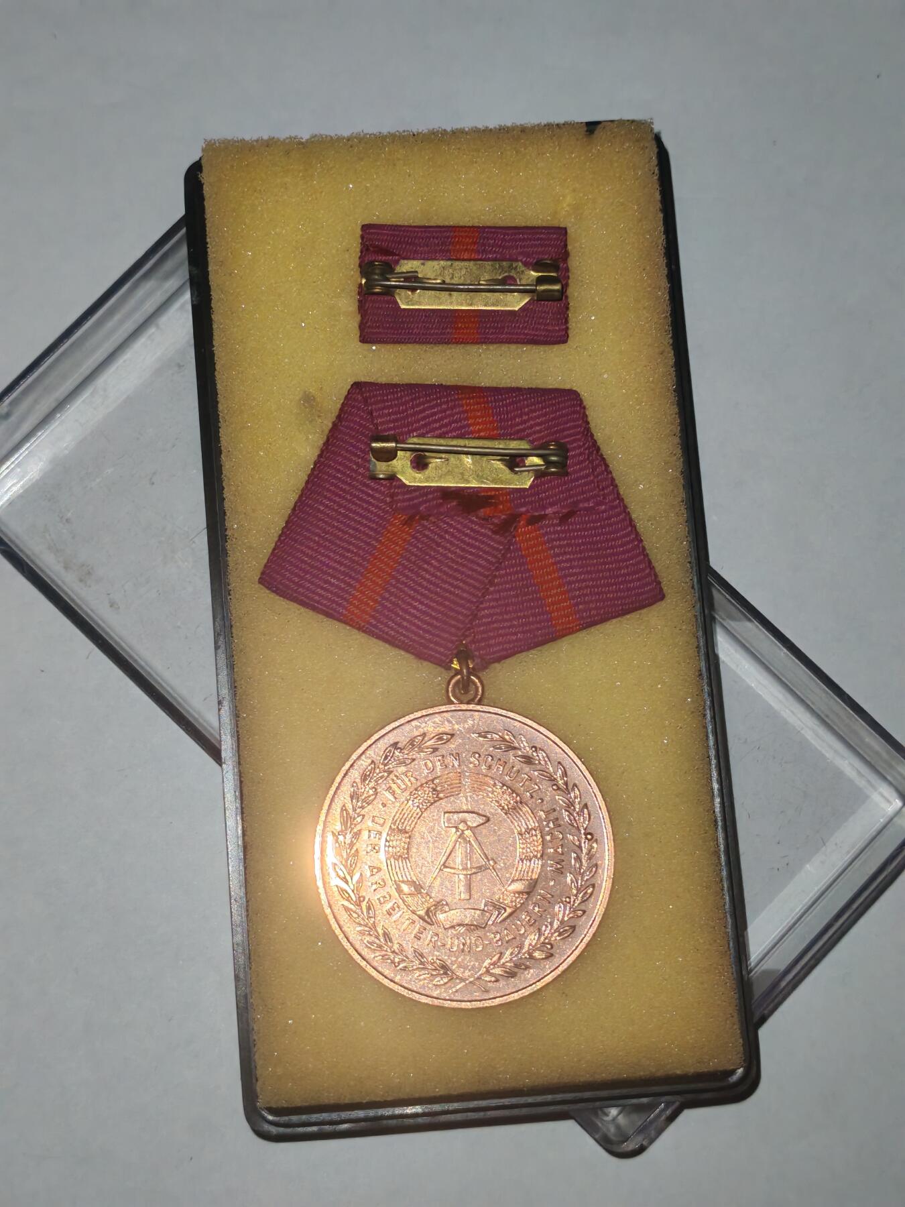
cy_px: 604
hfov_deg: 27.0
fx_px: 1882
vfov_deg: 35.5
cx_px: 452
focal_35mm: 54
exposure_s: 1/100
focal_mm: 5.52
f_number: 1.95
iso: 100
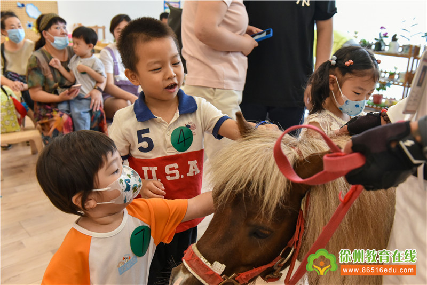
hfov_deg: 54.4
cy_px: 142
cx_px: 214
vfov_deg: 37.9
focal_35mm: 35
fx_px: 415
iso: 2500
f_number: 4
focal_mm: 35
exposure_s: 1/200
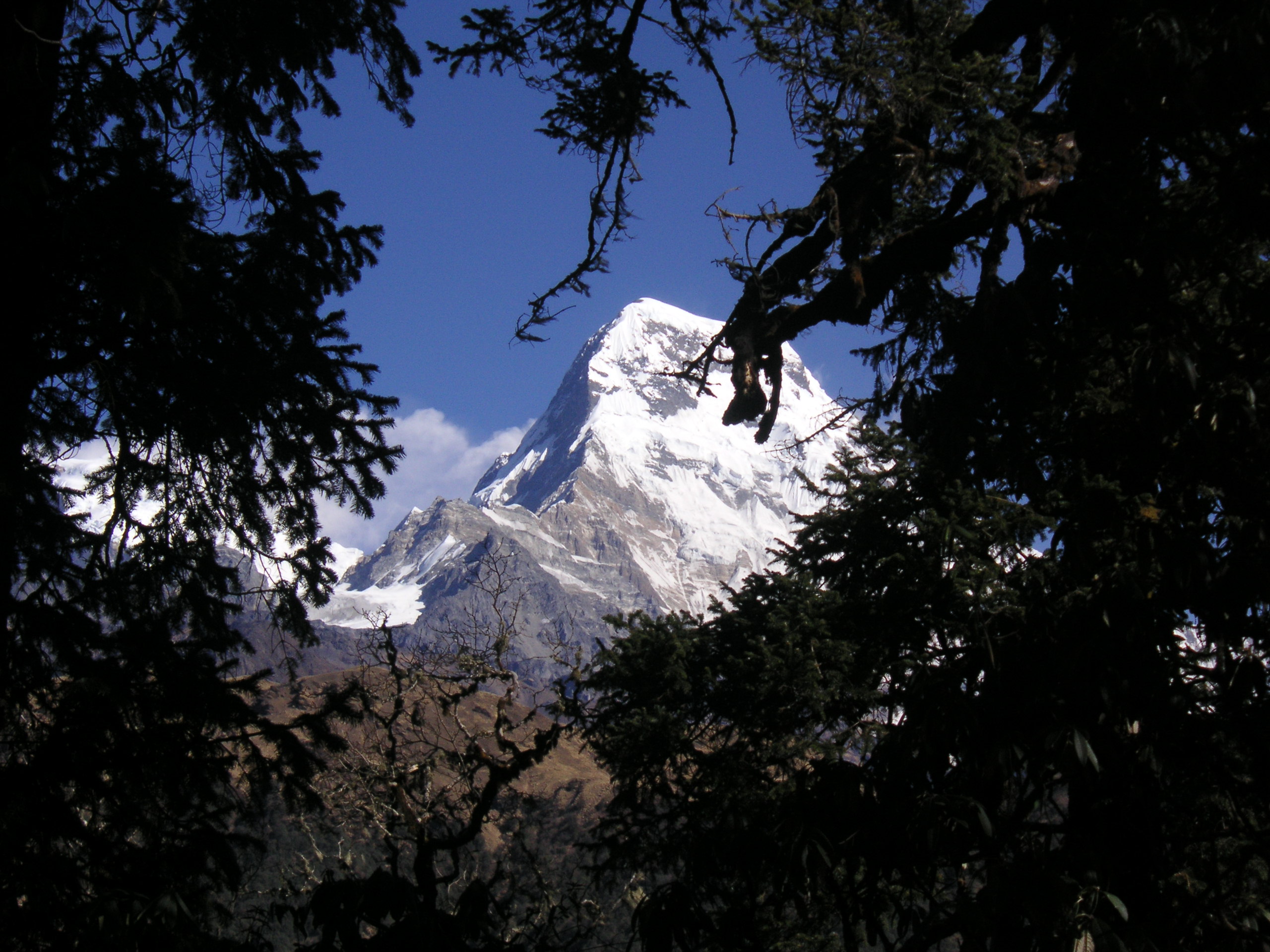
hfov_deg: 18.7
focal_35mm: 105
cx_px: 635
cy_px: 476
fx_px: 3852
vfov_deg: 14.1
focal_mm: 17.1
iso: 50
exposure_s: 1/750
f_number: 5
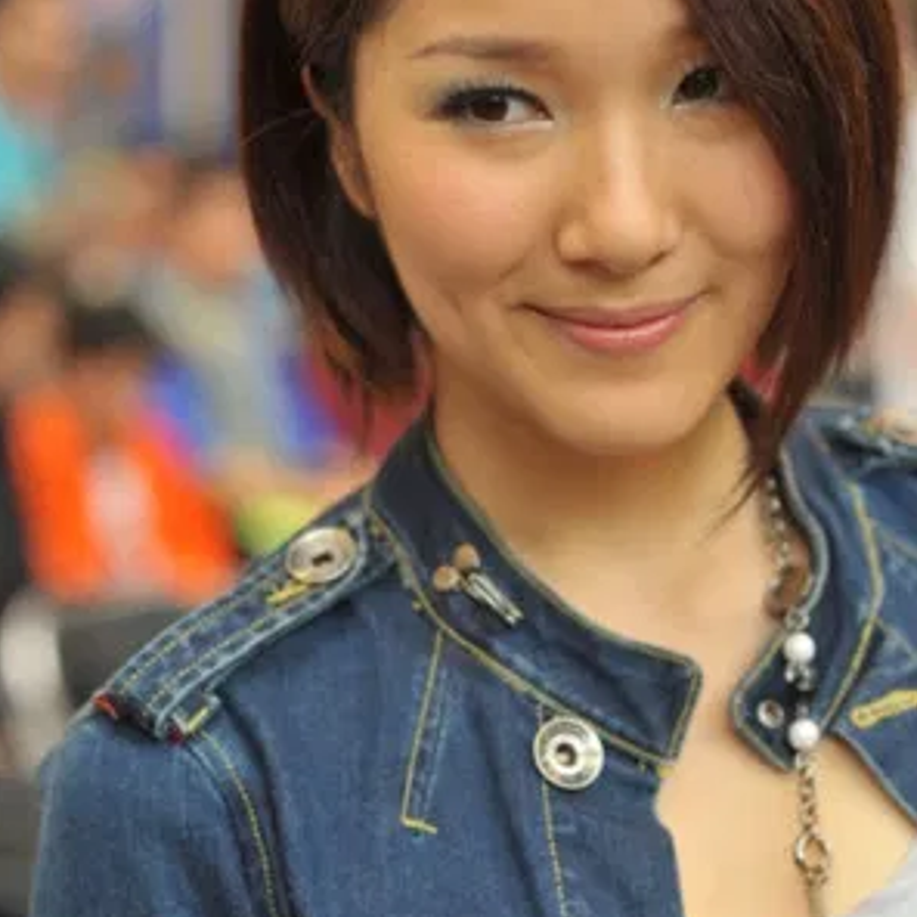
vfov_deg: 15.8
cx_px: 455
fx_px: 3297
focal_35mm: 110
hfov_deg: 15.8
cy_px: 446
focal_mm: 85
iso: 250
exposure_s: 1/125
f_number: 3.2
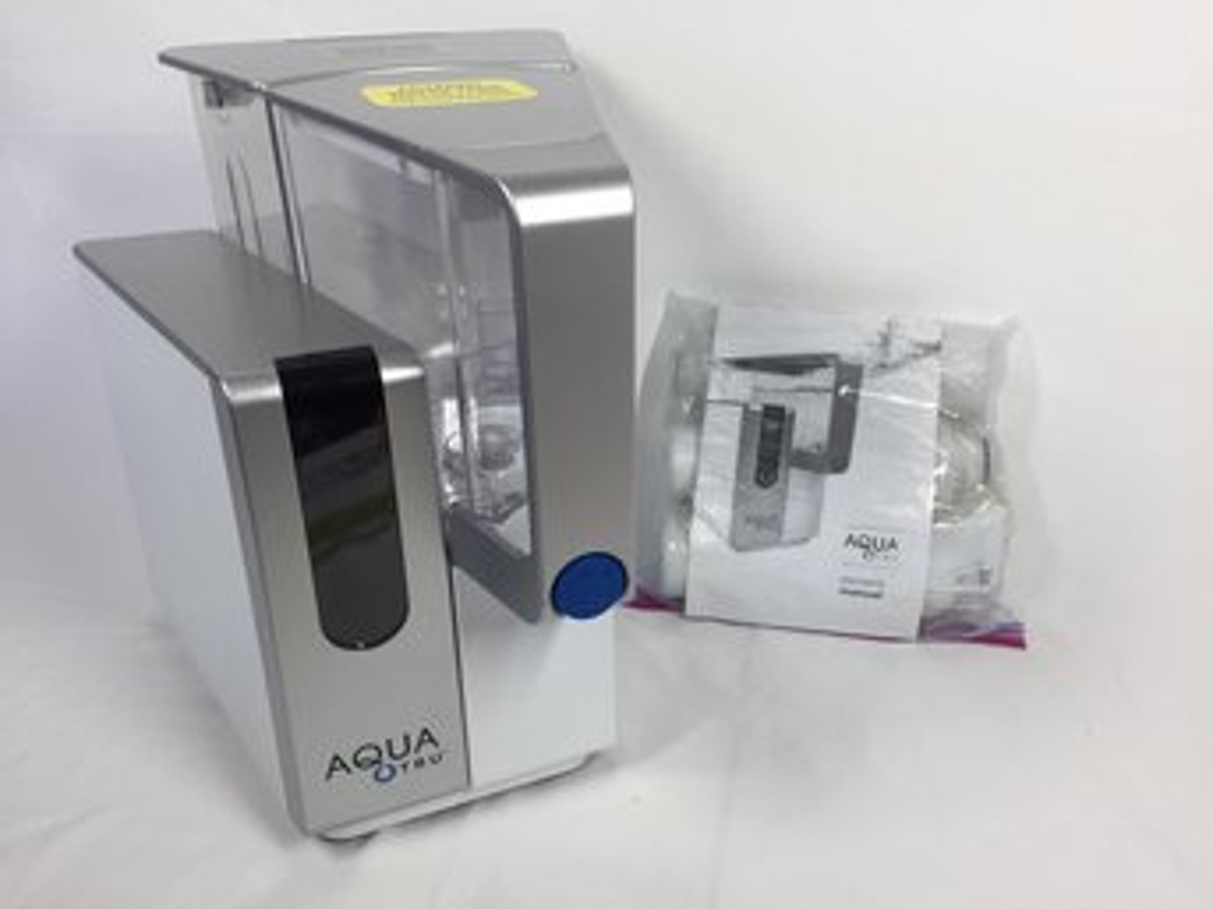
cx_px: 606
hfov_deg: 61.7
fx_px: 1016
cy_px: 454
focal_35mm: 29
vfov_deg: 48.2
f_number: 2.2
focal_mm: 4.15
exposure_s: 1/120
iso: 40
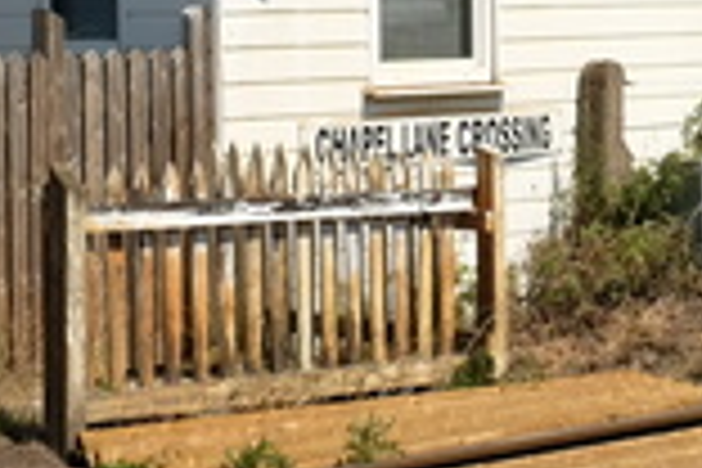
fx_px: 3159
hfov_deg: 12.7
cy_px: -135
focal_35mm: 162
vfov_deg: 8.4
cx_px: 261
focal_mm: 21.4
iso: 200
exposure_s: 1/420
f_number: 7.1
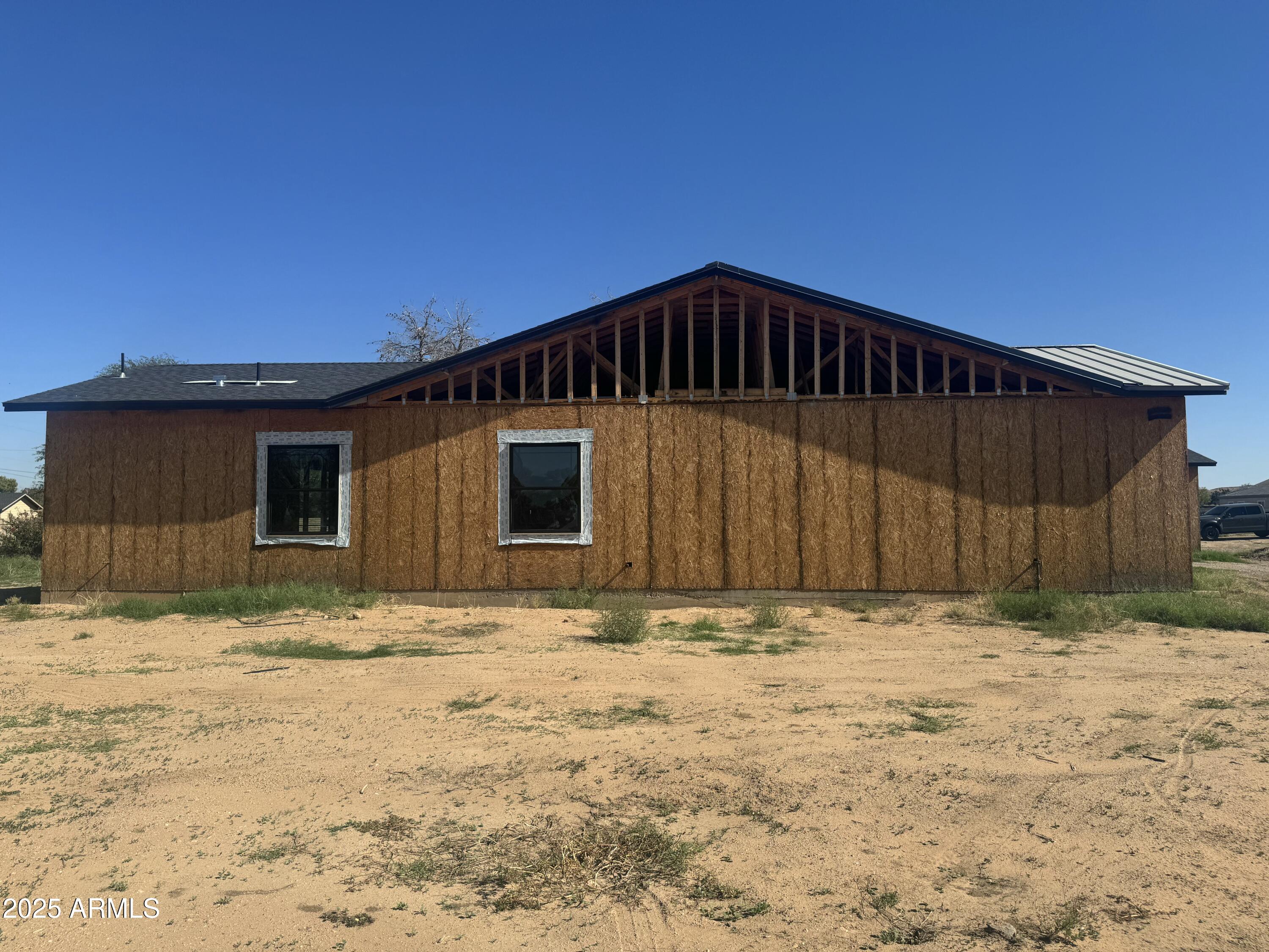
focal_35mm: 24
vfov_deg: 56.8
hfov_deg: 71.6
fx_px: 880
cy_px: 476
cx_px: 634
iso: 80
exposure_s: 1/5814
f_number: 1.78
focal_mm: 6.76
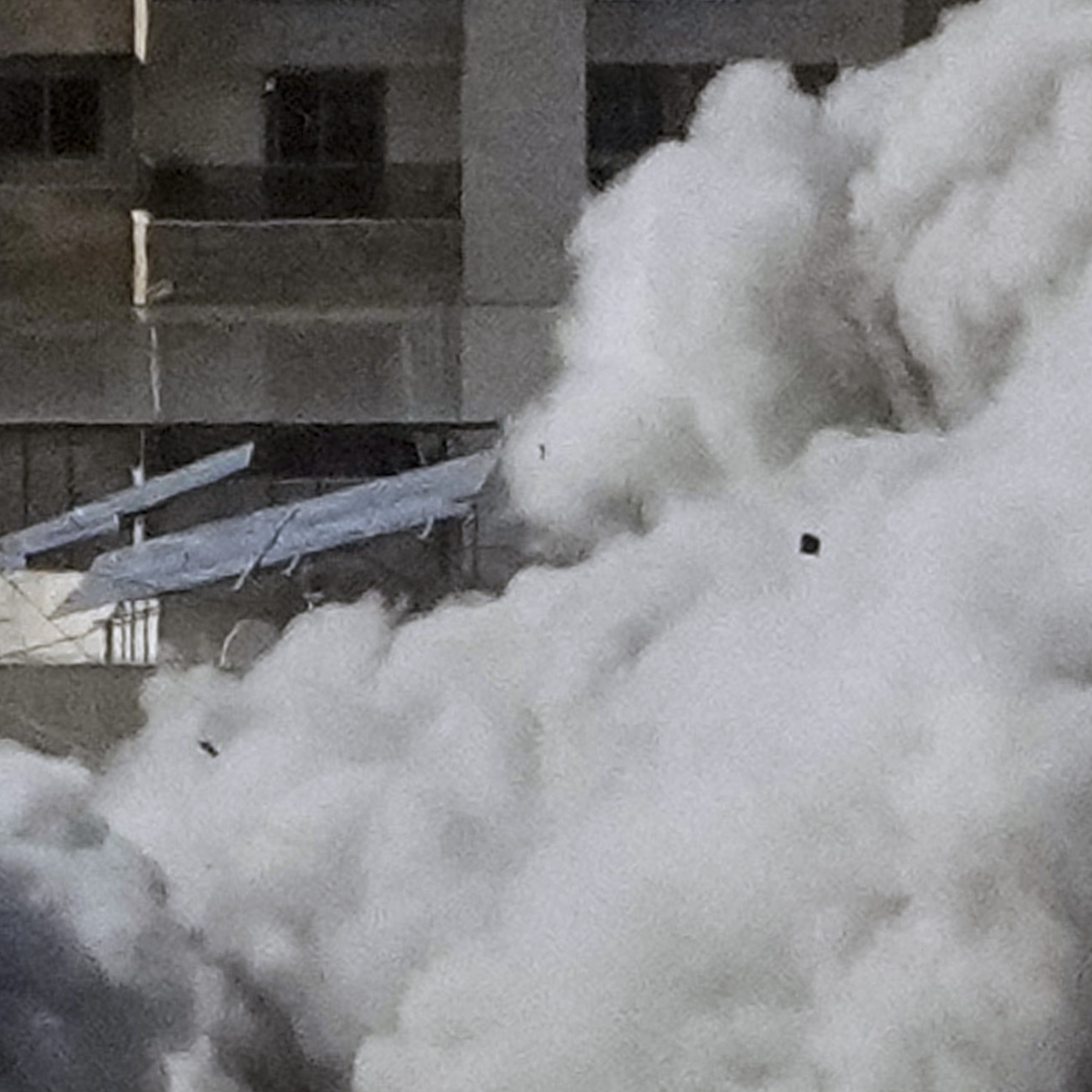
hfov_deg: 1.3
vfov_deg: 1.3
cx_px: 770
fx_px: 46540
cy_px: 1411
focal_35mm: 1304
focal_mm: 229
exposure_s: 1/25600
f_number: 5.6
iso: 2500
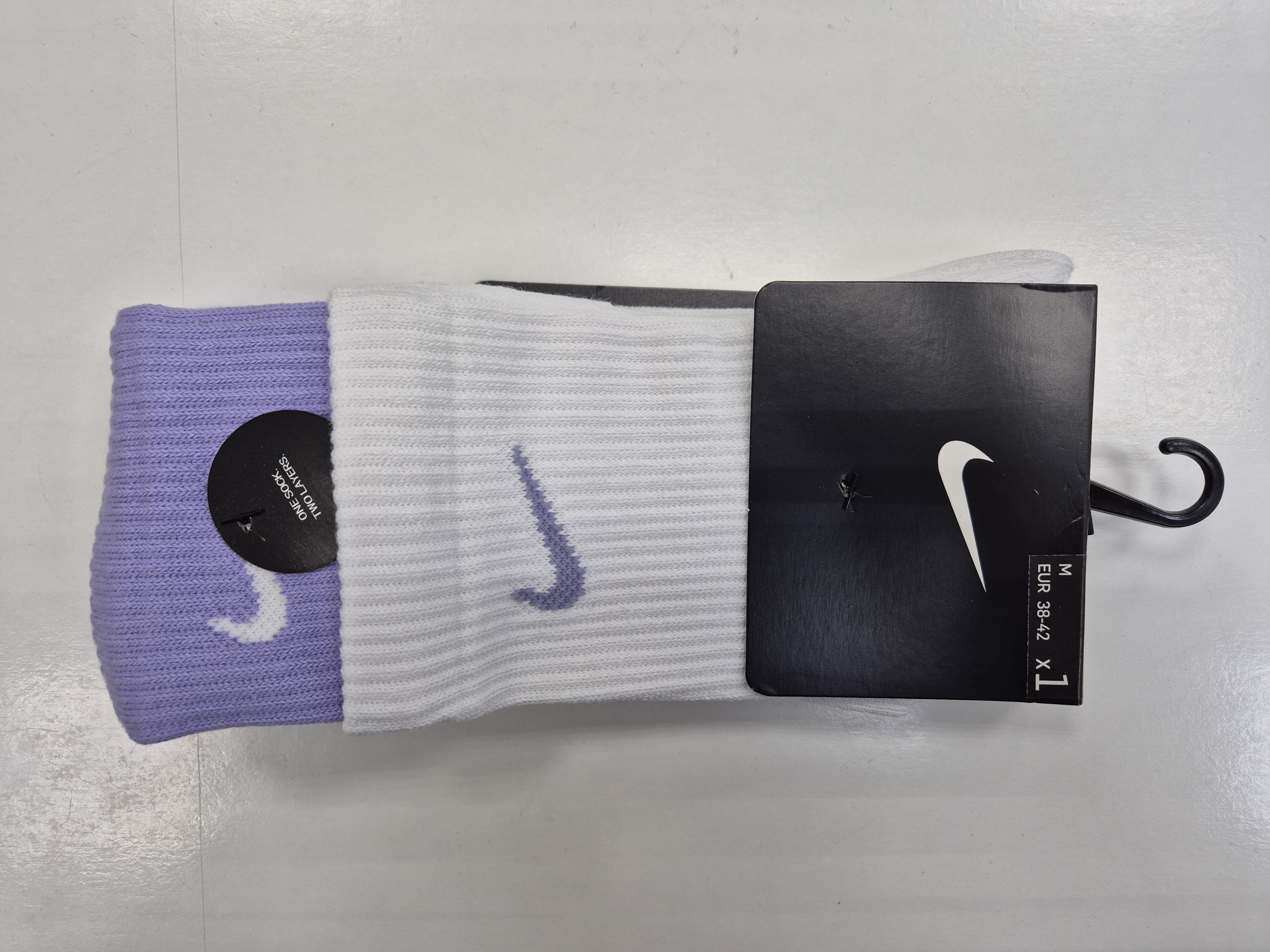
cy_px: 476
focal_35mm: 23
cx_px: 635
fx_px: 844
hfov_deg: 73.9
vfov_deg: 58.9
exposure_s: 1/100
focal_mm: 5.4
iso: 50
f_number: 1.8
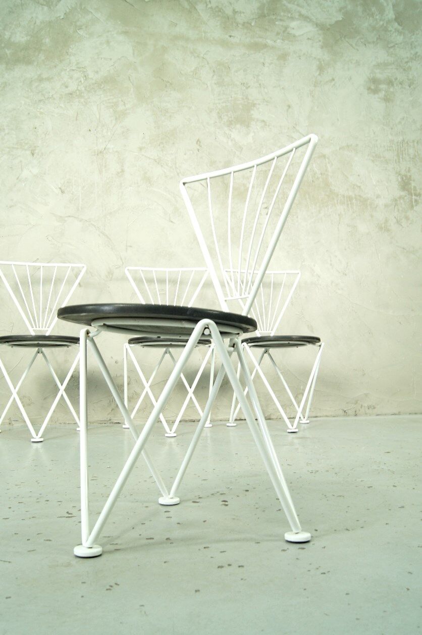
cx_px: 211
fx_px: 581
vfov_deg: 57.2
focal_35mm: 33
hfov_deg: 39.9
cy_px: 318
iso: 400
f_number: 7.1
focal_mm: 22
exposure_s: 1/15
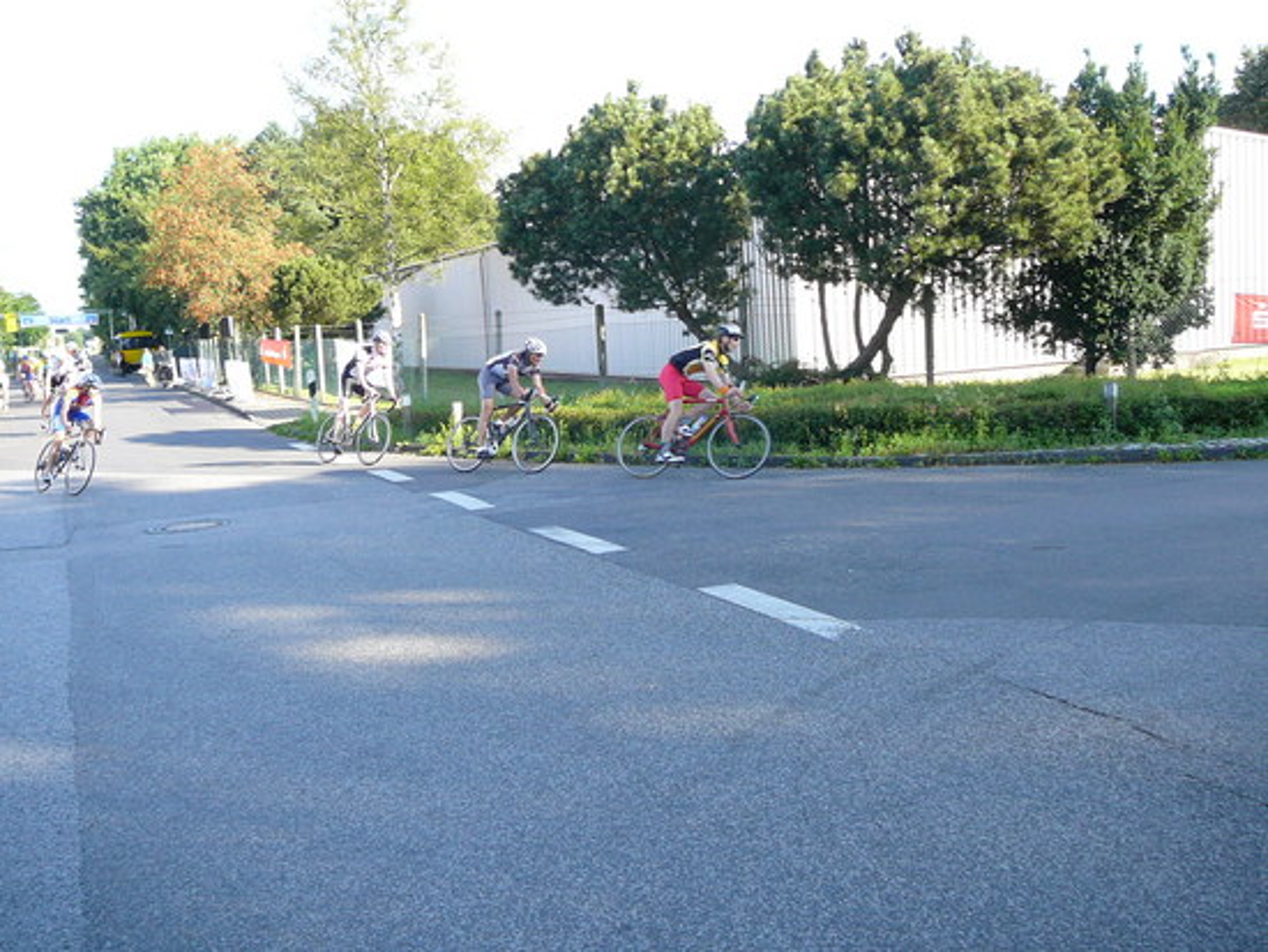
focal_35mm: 35
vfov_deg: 40.7
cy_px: 476
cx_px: 634
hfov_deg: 52.6
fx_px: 1283
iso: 100
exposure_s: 1/200
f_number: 2.8
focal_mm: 5.2
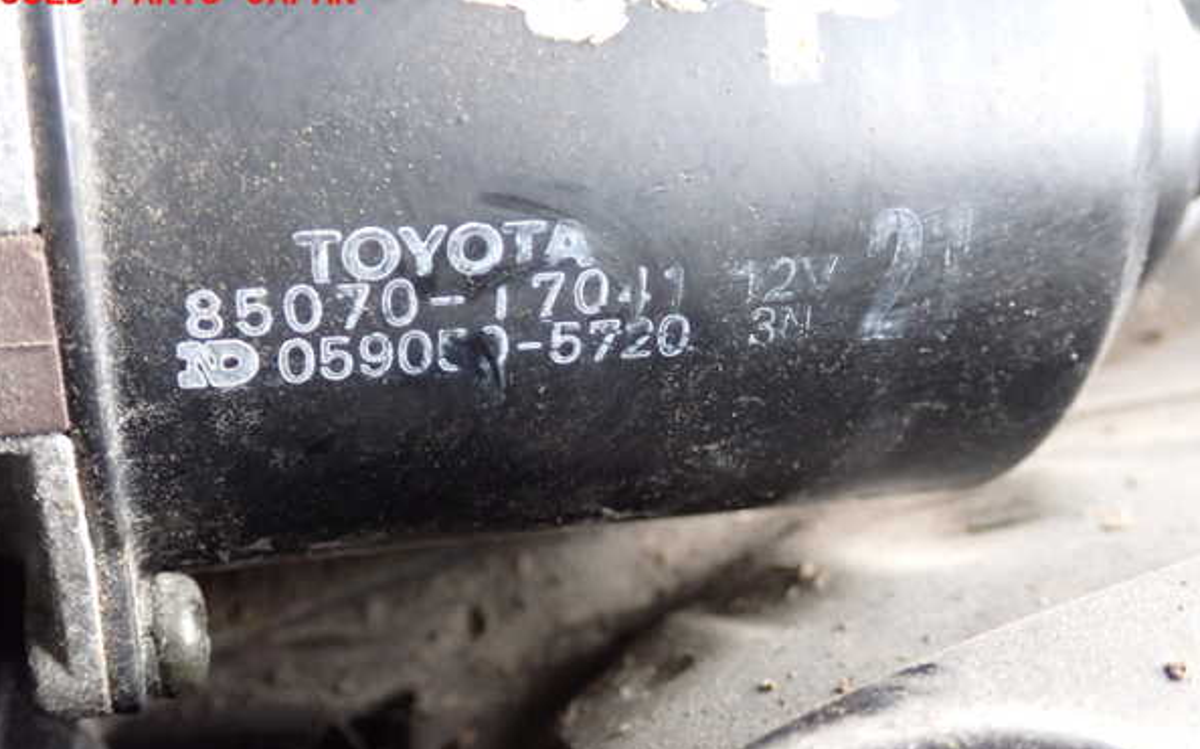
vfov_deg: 29.2
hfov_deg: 45.3
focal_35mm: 44
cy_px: 421
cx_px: 595
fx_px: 1438
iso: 800
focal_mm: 7.31
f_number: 2.8
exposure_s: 1/25
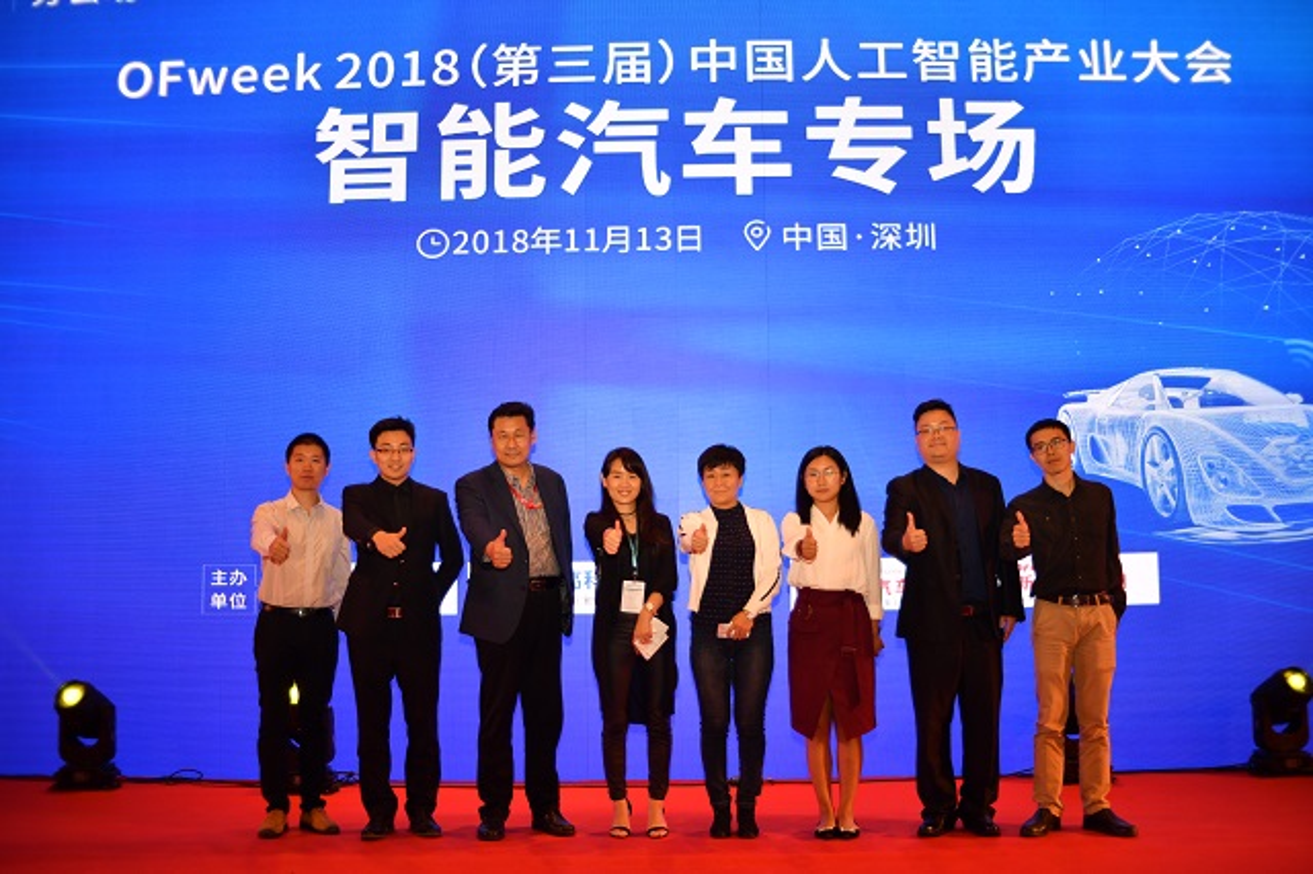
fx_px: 1276
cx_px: 656
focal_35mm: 35
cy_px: 437
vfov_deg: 37.8
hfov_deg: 54.5
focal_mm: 35
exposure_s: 1/125
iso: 400
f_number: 3.3
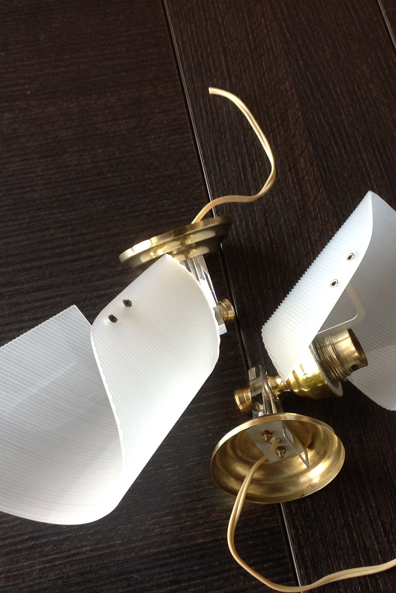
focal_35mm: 54
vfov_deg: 36.8
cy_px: 322
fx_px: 891
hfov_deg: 25.0
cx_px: 237
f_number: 2.4
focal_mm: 4.28
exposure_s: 1/30
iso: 50
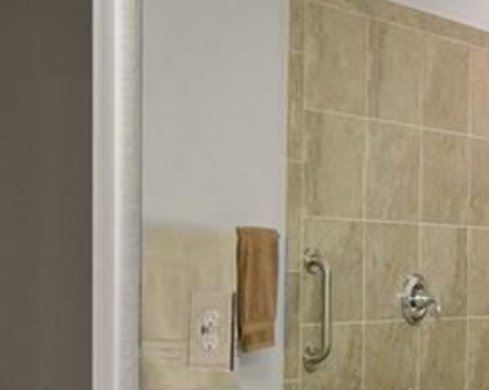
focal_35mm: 101
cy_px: 264
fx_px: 1461
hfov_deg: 18.1
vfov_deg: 15.2
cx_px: 584
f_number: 10
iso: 125
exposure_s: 1/4
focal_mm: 12
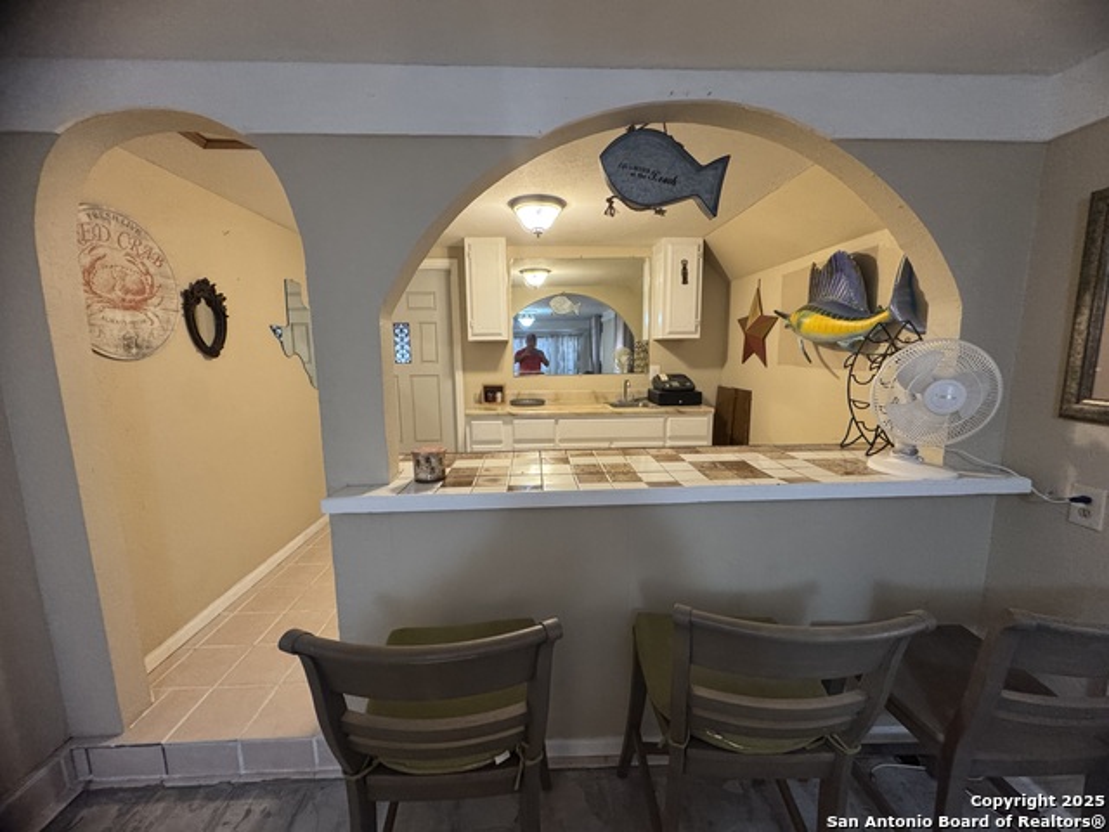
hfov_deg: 102.1
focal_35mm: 14
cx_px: 554
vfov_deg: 85.7
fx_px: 449
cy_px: 416
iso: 500
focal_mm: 2.22
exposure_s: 1/60
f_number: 2.2
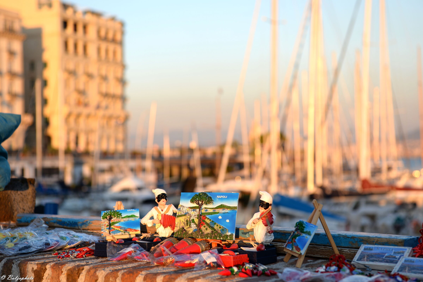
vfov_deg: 19.5
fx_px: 823
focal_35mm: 70
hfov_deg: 28.8
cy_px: 141
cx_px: 212
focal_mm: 70
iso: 100
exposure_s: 1/200
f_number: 4.5
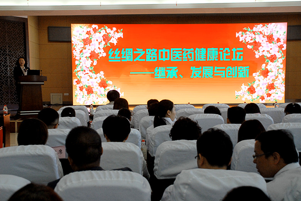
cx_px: 150
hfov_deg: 41.1
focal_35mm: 48
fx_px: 402
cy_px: 100
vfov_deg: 28.1
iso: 800
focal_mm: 32
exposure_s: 1/125
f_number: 5.6
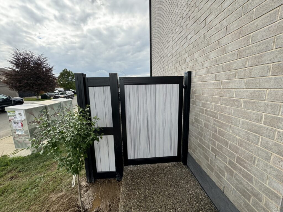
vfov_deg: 85.7
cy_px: 106
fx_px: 114
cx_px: 142
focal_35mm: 14
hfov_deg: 102.1
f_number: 2.2
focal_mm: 2.22
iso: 40
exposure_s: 1/318
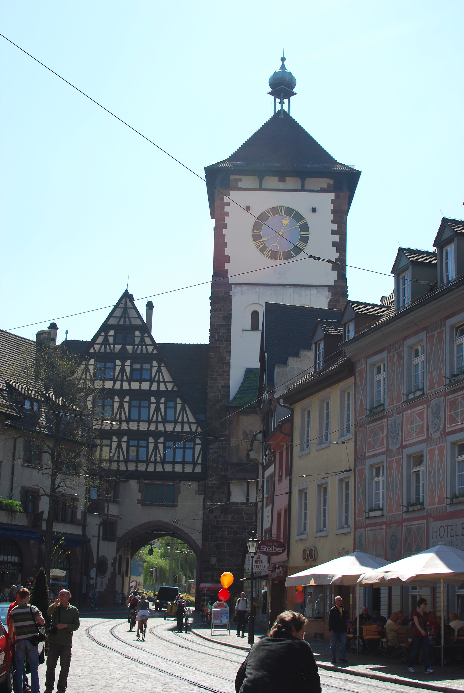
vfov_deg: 37.8
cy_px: 346
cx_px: 232
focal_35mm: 52
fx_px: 1012
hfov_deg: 25.8
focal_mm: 35
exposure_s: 1/160
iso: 100
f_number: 6.3
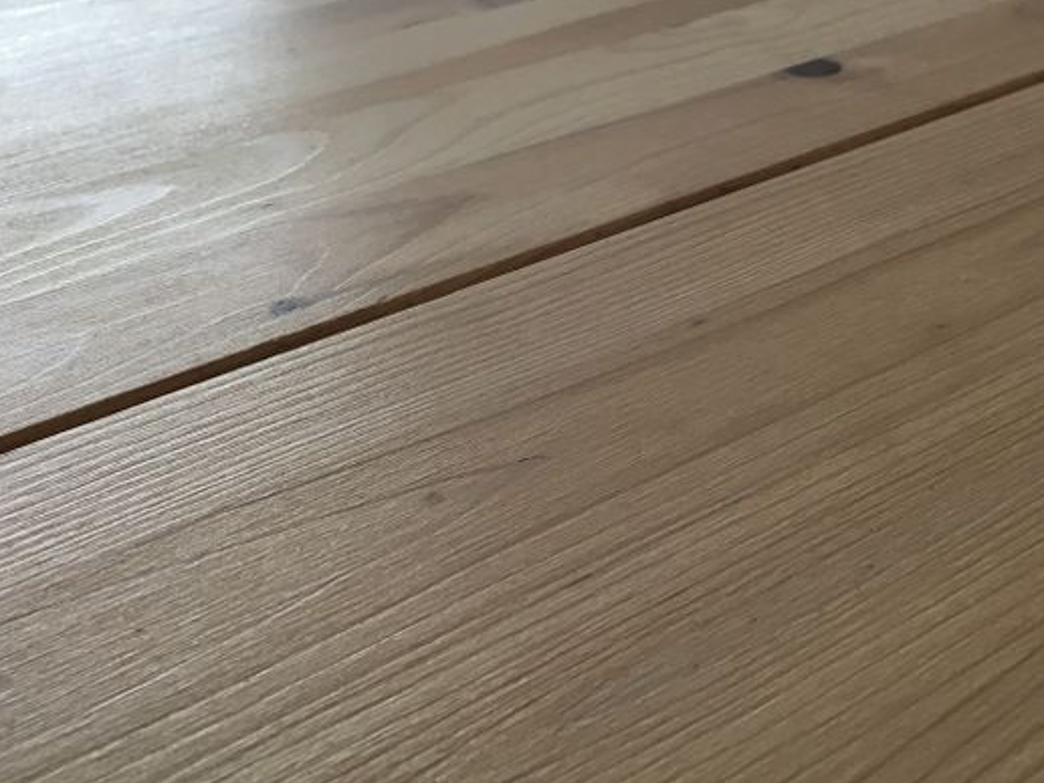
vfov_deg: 25.6
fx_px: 1689
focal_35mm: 56
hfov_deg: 34.3
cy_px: 144
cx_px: 570
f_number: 2.2
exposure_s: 1/33
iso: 80
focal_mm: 4.15
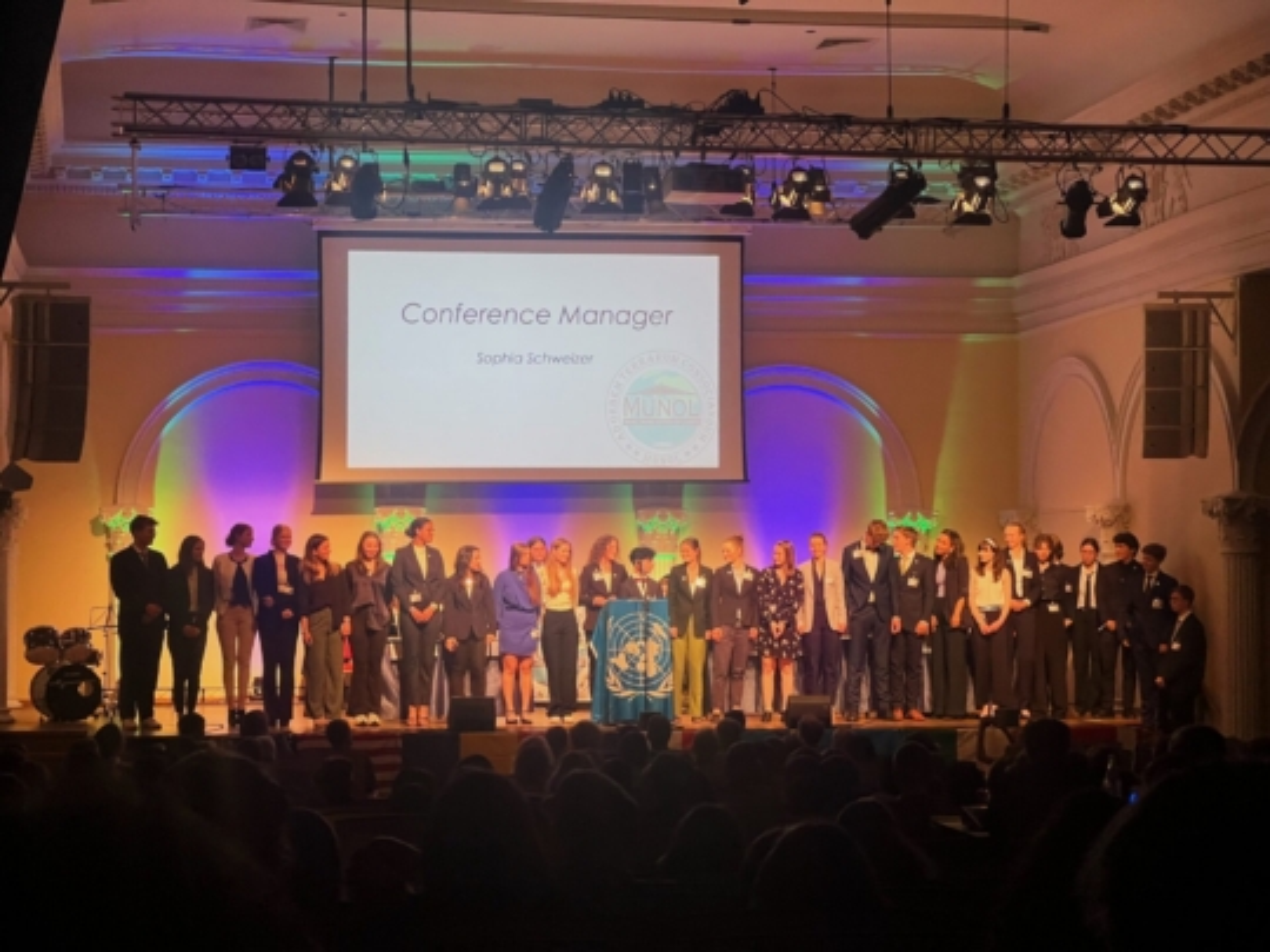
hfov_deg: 25.3
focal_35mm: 77
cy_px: 476
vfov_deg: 19.1
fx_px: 2825
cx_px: 635
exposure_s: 1/50
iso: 200
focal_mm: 9
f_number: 2.8
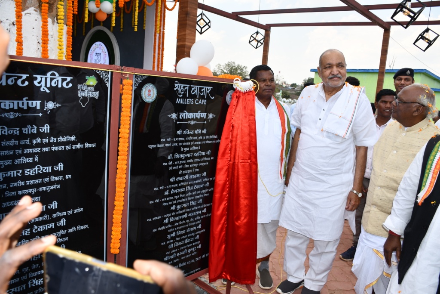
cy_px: 147
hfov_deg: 67.4
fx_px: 330
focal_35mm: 27
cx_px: 220
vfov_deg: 47.9
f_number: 5
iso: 100
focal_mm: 18
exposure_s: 1/250
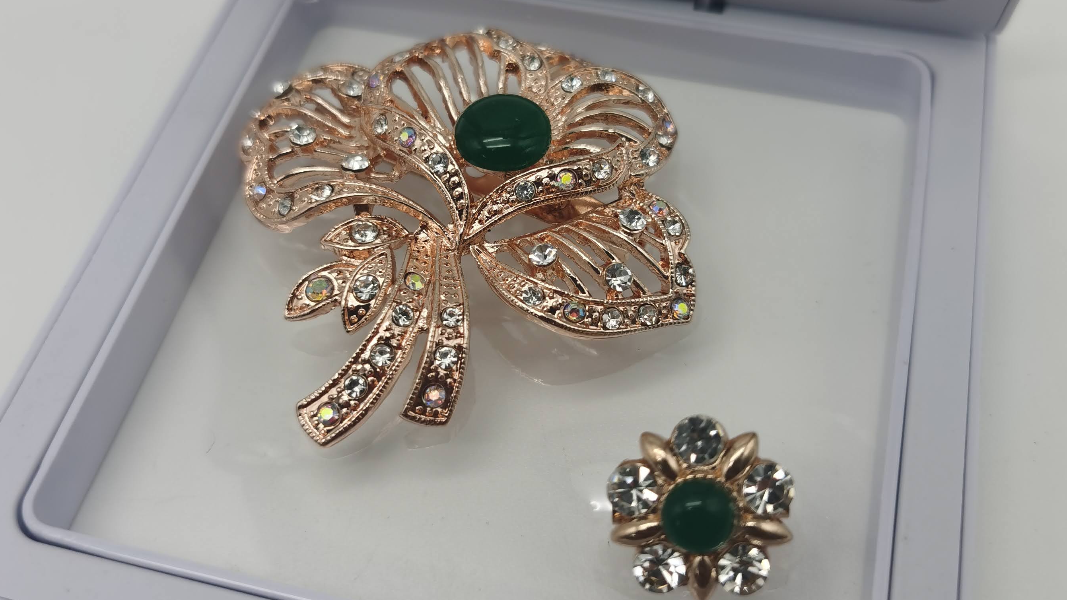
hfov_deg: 50.5
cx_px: 524
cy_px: 252
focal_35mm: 40
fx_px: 1132
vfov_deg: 29.7
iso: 50
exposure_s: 1/100
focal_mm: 5.56
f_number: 1.6
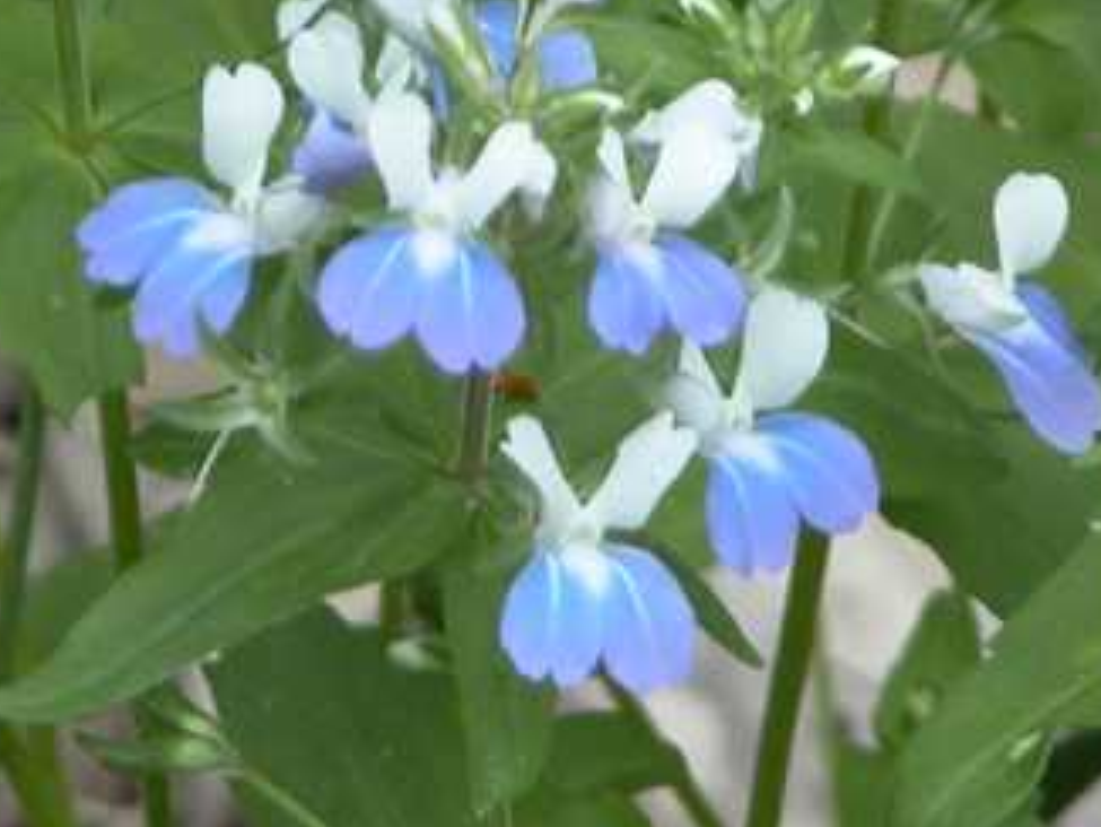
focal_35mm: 1103
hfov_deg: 1.8
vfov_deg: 1.3
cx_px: 434
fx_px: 35095
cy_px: 620
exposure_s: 1/128
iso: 100
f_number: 4.2
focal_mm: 71.2
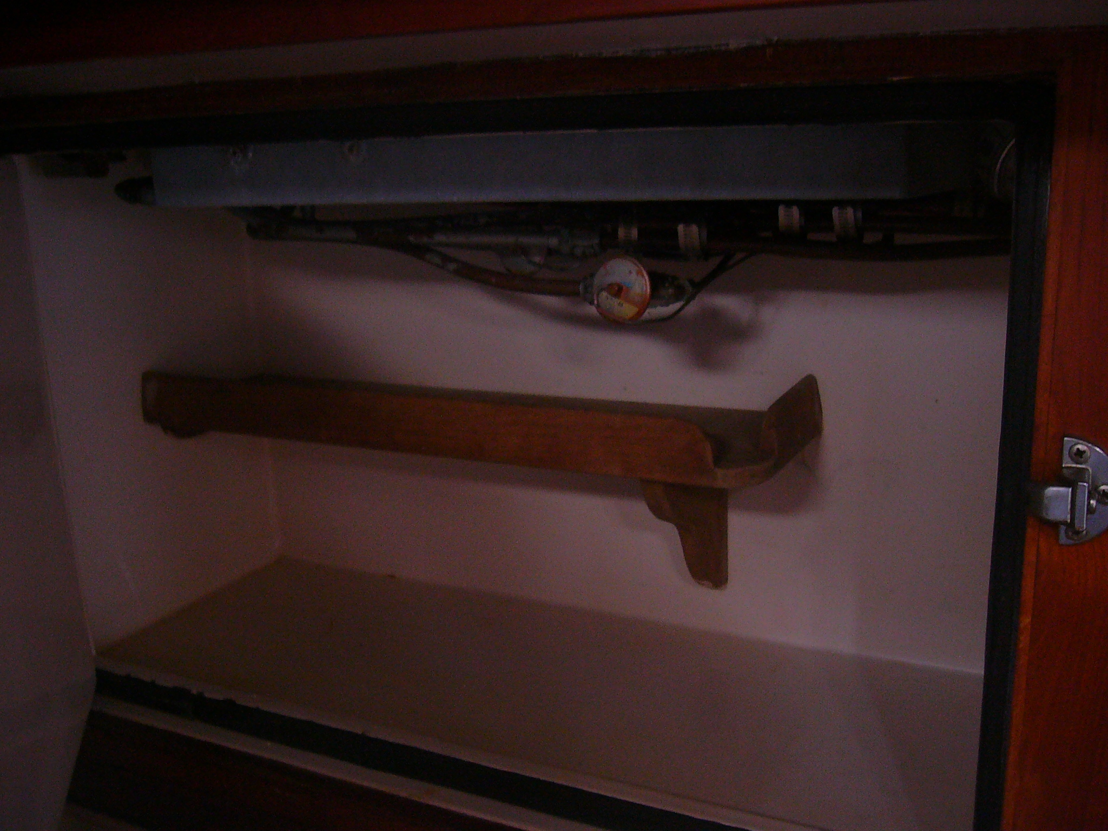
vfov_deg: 40.7
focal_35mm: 35
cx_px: 554
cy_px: 416
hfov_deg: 52.6
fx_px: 1120
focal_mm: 5.8
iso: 200
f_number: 2.8
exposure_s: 1/8
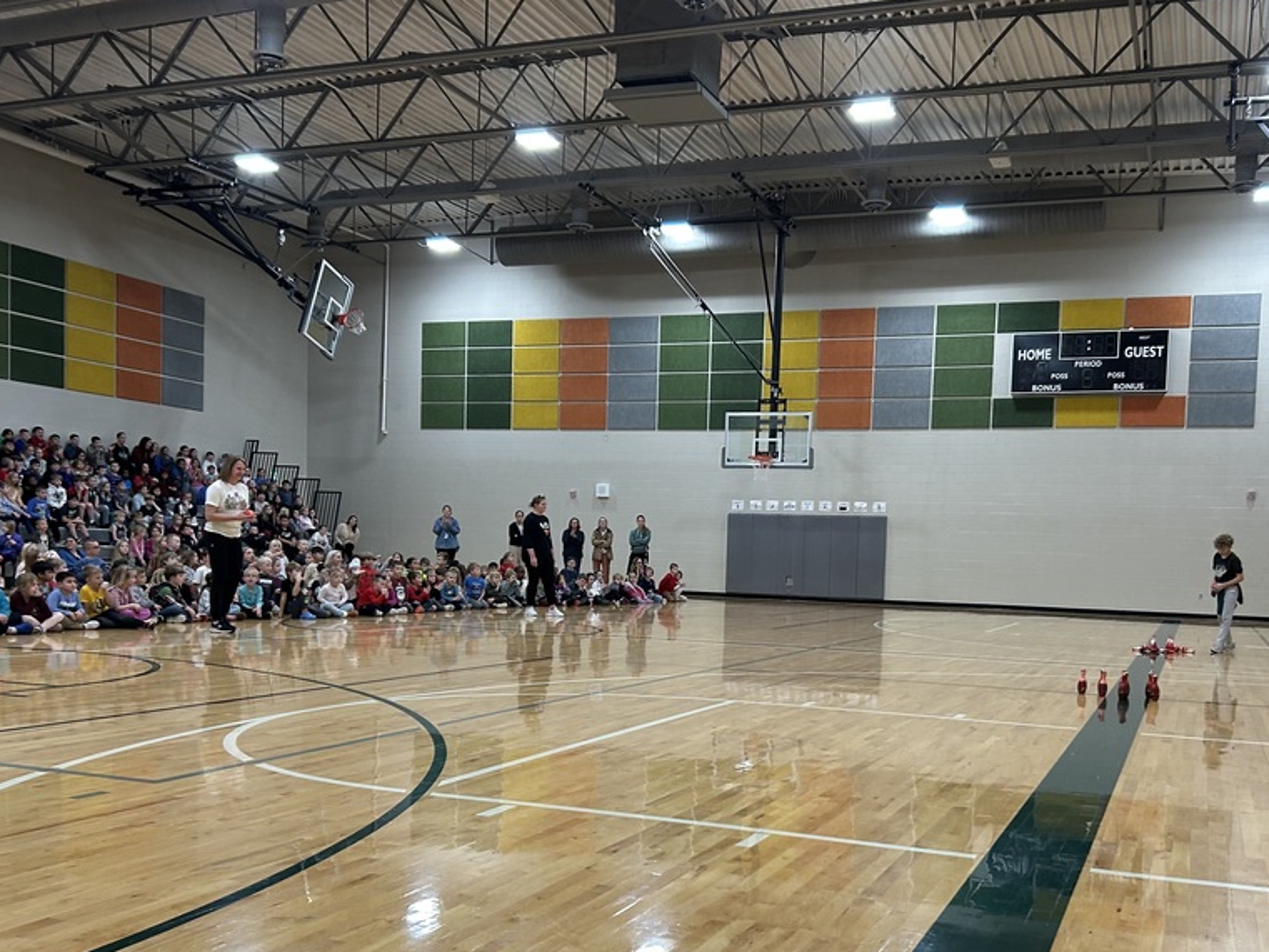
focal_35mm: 35
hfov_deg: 52.5
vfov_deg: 40.3
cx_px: 710
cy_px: 615
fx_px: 1283
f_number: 1.5
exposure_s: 1/60
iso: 125
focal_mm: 5.7
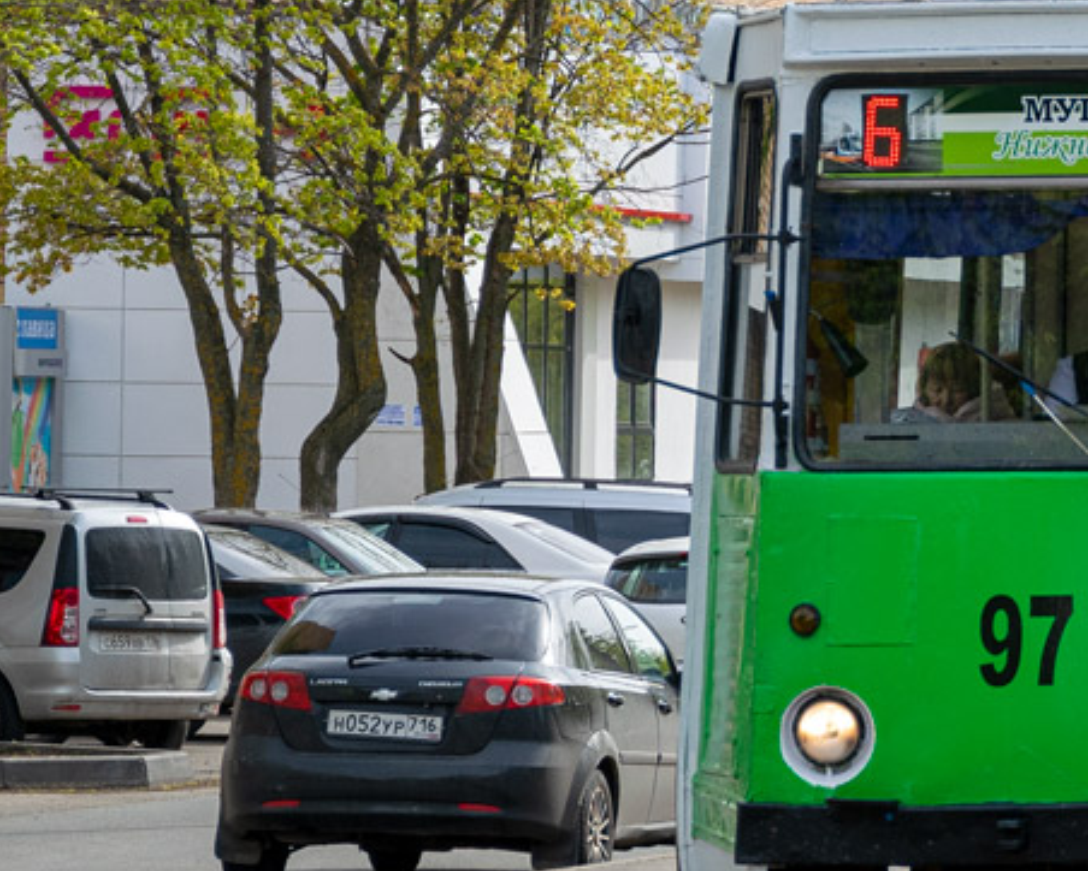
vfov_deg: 4.9
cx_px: 1237
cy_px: 213
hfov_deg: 6.1
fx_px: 10180
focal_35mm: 316
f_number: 5.3
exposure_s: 1/400
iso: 100
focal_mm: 70
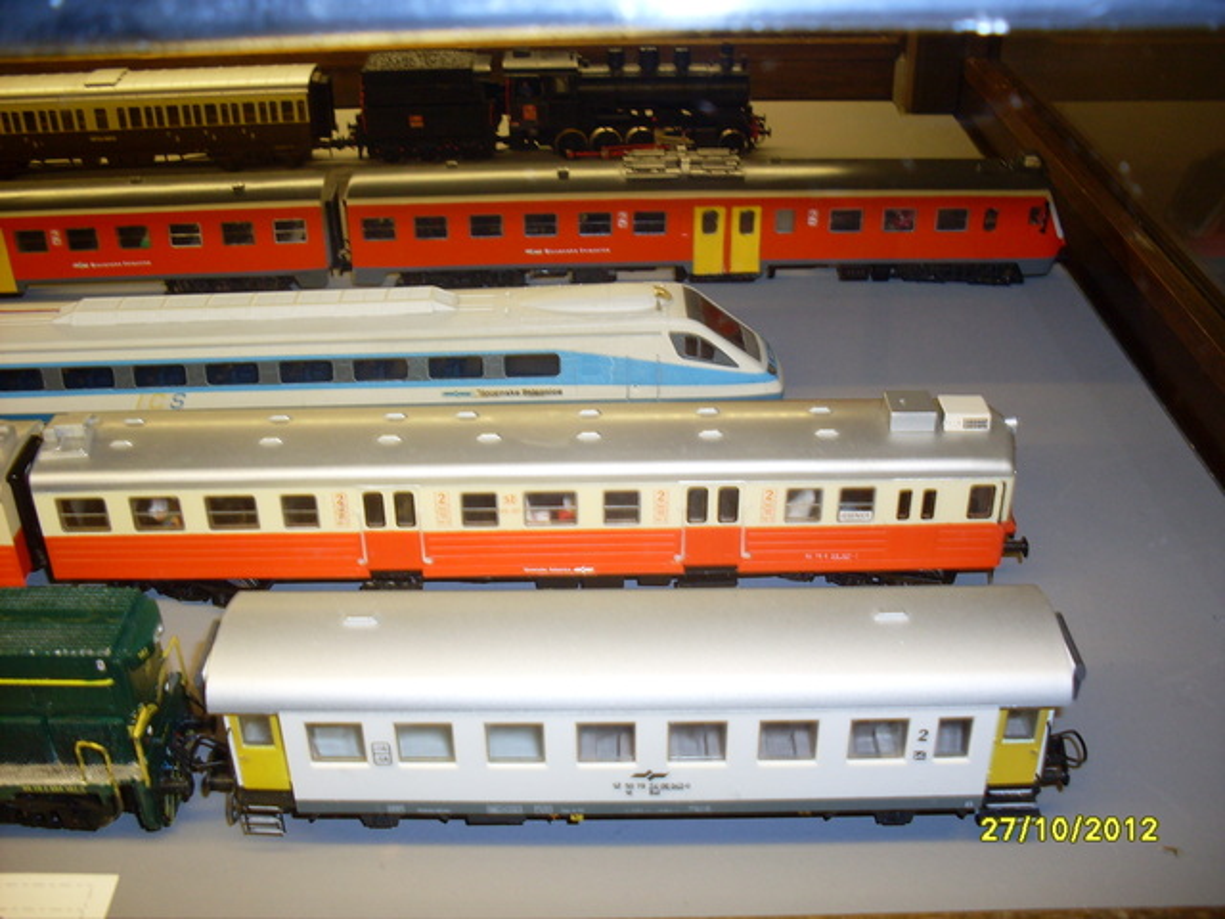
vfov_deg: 37.7
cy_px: 460
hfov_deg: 49.0
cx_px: 612
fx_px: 1345
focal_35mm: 38
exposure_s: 1/45
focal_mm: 6.3
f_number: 2.8
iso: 80
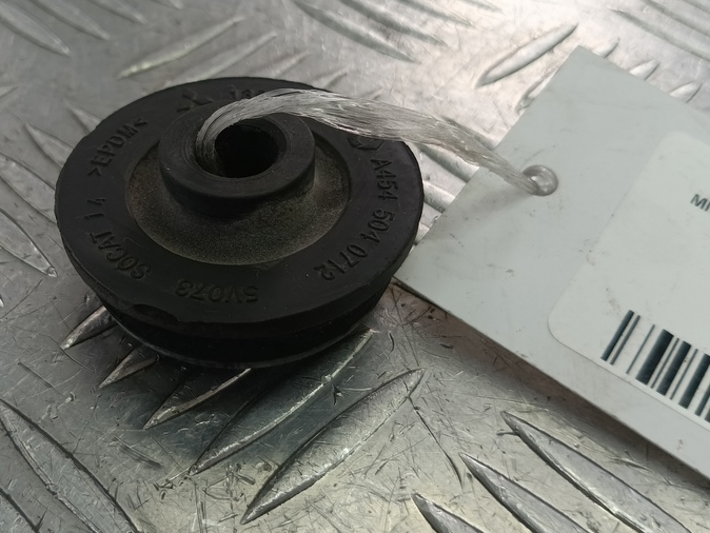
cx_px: 224
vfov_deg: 35.0
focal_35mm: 41
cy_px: 214
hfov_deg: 44.9
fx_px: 841
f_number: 1.6
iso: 117
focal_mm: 4.11
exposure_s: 1/100
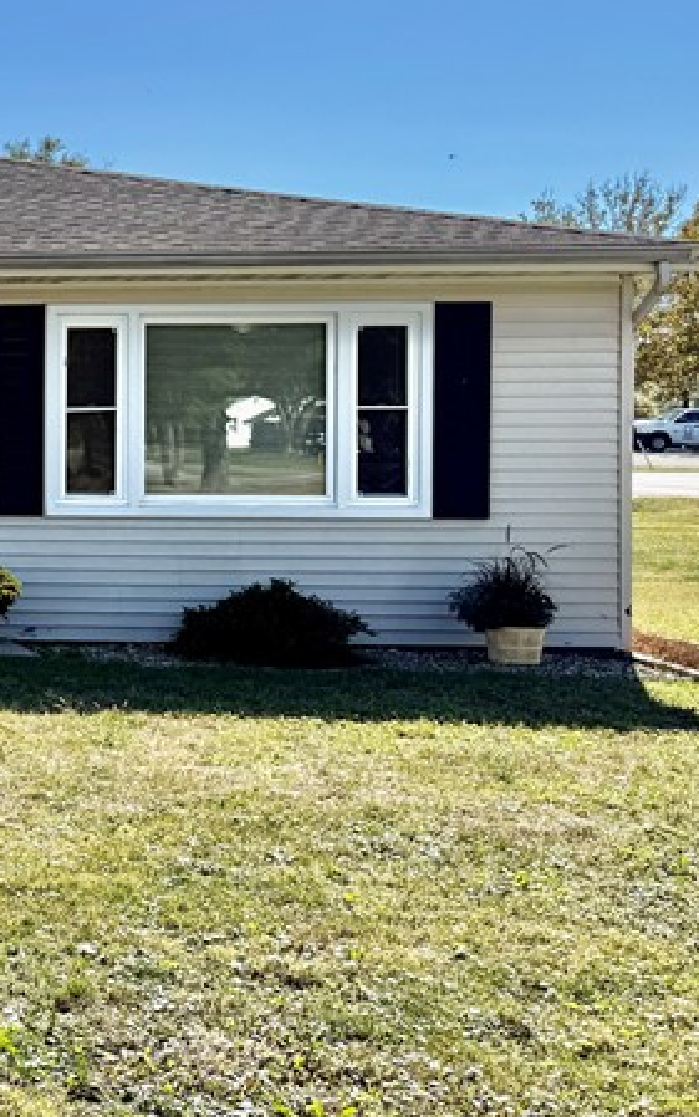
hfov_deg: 18.4
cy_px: 450
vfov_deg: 35.0
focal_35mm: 58
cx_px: -490
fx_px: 1766
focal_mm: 6.76
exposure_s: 1/4975
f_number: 1.78
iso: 80
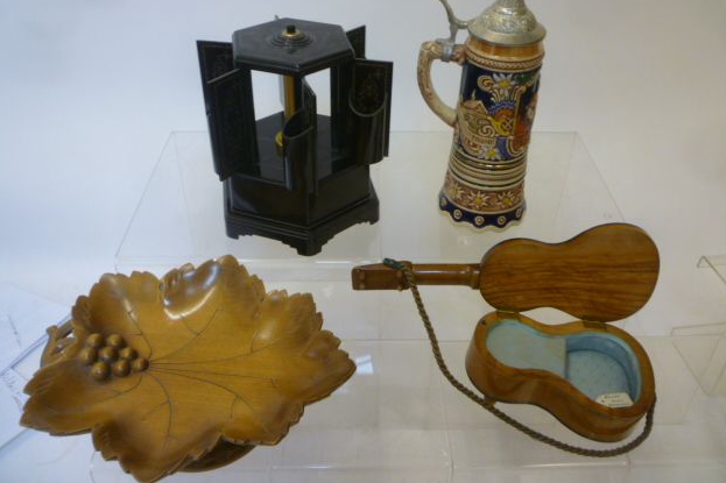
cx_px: 365
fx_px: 625
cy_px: 218
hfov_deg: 60.3
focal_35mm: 31
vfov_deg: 42.3
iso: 200
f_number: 3.3
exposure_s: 1/30
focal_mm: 5.2
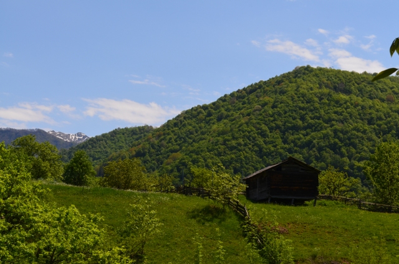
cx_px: 200
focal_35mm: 82
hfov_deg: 24.7
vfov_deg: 16.5
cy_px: 132
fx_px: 913
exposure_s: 1/400
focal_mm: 55
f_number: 11
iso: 200
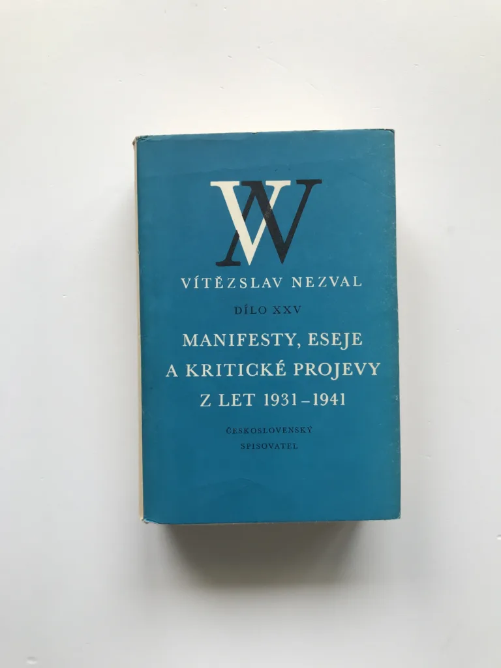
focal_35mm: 28
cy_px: 334
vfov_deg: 63.4
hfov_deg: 49.7
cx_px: 250
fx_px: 540
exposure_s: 1/100
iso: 32
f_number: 1.8
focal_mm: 3.99
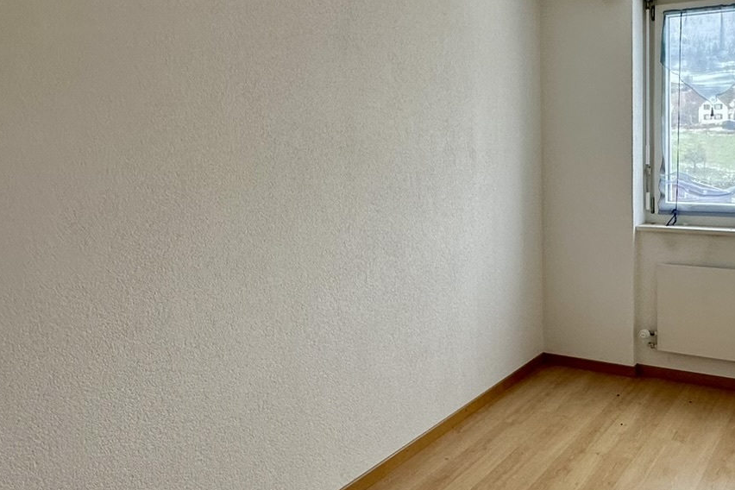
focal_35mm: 35
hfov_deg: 53.9
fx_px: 715
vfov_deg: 37.6
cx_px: 450
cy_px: 179
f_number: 2.2
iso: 125
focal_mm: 2.22
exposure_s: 1/99
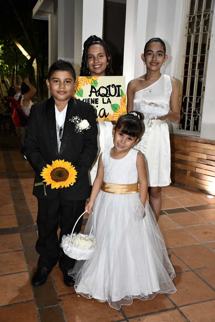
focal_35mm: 36
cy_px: 161
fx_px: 322
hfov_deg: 36.9
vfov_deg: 53.1
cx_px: 108
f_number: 3.8
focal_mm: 24
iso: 1800
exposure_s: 1/60
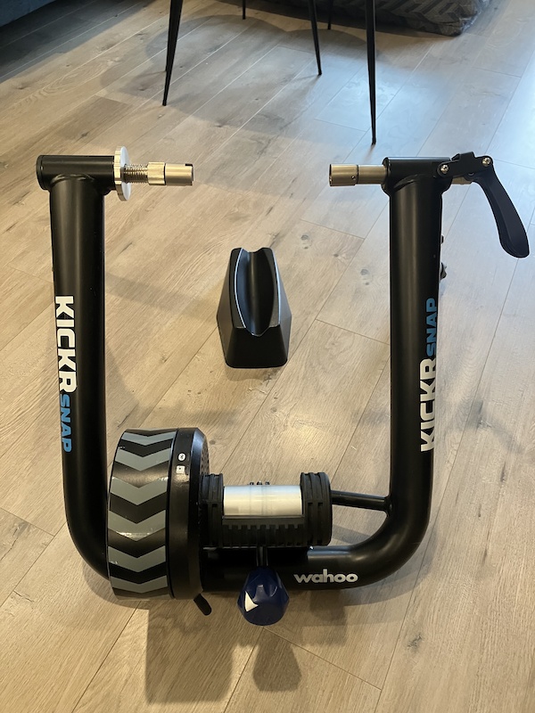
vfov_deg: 63.4
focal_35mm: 28
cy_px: 356
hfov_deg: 49.7
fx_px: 577
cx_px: 268
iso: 200
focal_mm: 3.99
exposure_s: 1/60
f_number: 1.8
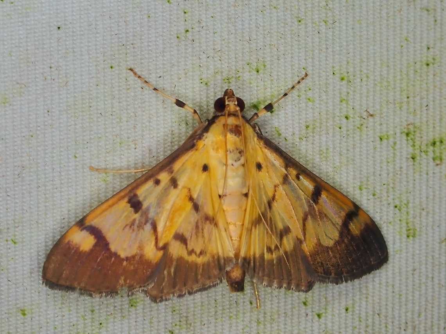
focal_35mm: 100
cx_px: 223
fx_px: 1288
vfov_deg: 14.8
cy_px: 167
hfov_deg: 19.6
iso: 100
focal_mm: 18
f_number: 6.3
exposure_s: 1/640
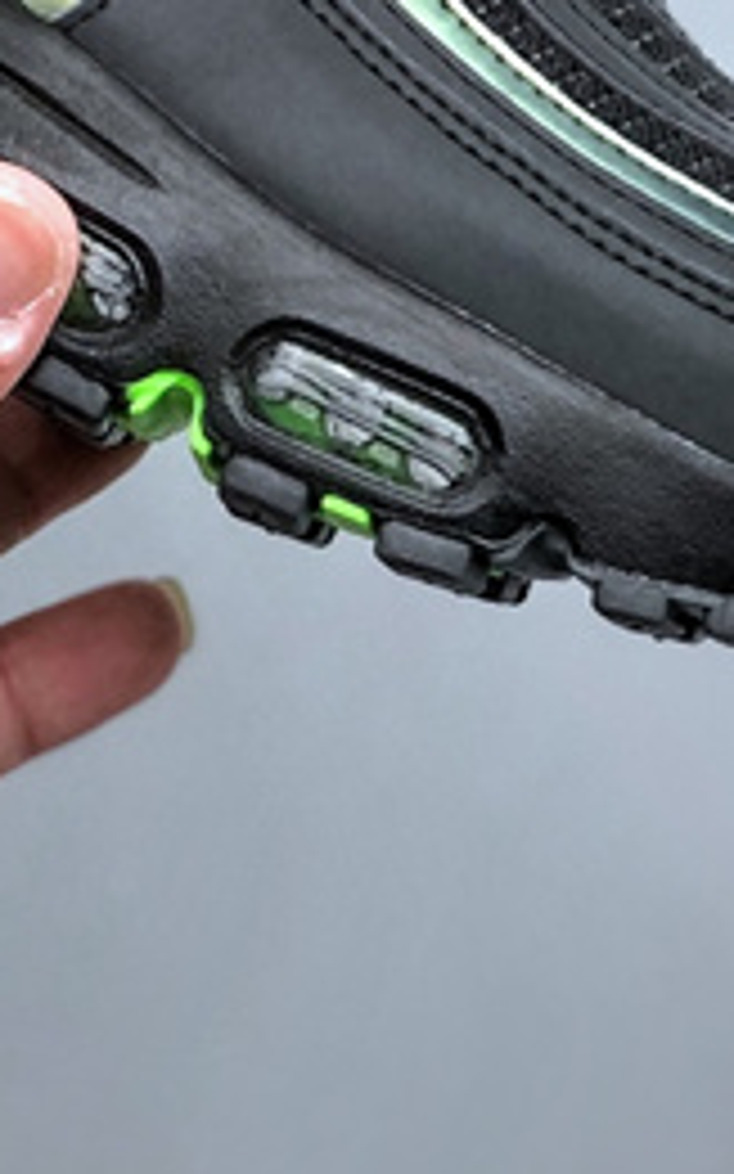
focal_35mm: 185
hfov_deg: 7.0
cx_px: -131
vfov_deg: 11.0
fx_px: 5924
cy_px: -396
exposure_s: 1/33
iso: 25
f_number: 2.8
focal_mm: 6.6
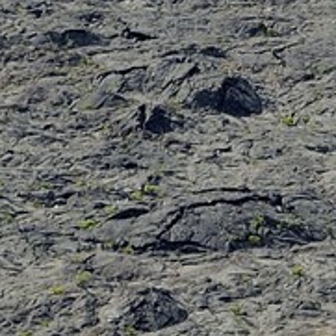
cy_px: -715
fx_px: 8412
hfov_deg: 2.3
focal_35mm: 766
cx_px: 674
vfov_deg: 2.3
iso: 200
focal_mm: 102
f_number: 9
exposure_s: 1/200
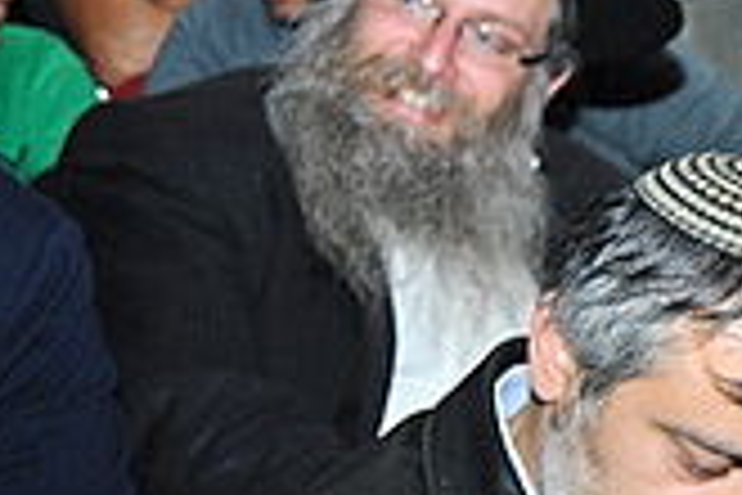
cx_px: 1628
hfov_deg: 10.7
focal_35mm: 170
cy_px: 999
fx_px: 3504
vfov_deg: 7.7
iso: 1600
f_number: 4
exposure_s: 1/160
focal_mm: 35
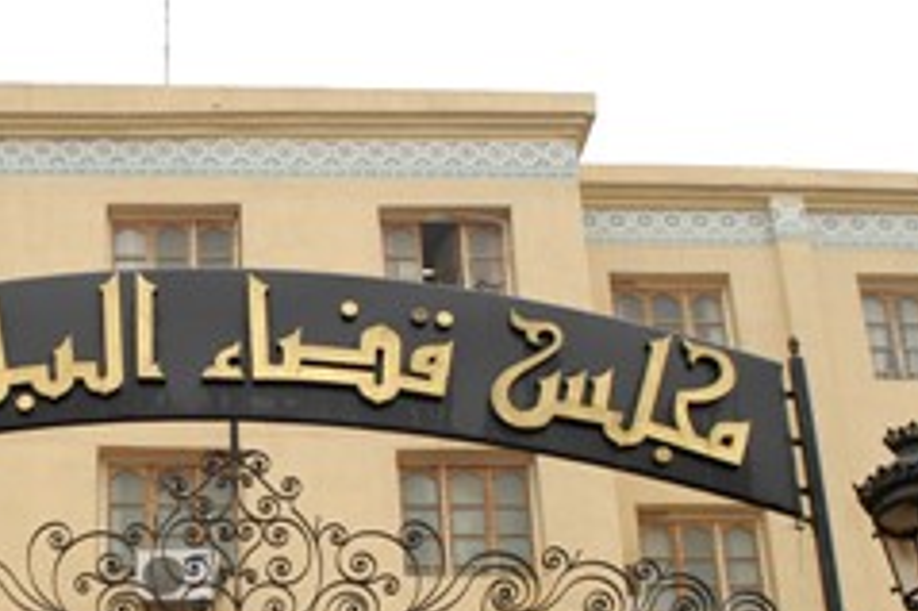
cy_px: 503
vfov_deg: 19.7
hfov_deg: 29.0
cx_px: 182
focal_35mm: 68
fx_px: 1733
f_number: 3.5
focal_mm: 24
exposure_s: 1/200
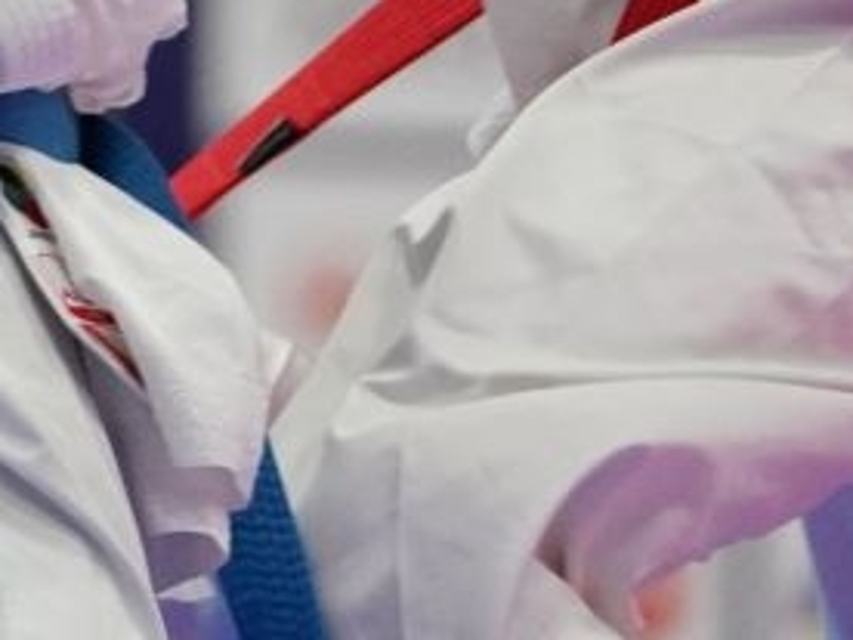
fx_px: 28437
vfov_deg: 1.3
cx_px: -779
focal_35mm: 1154
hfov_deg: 1.7
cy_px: -1116
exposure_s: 1/1000
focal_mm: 184
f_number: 2.8
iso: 4000
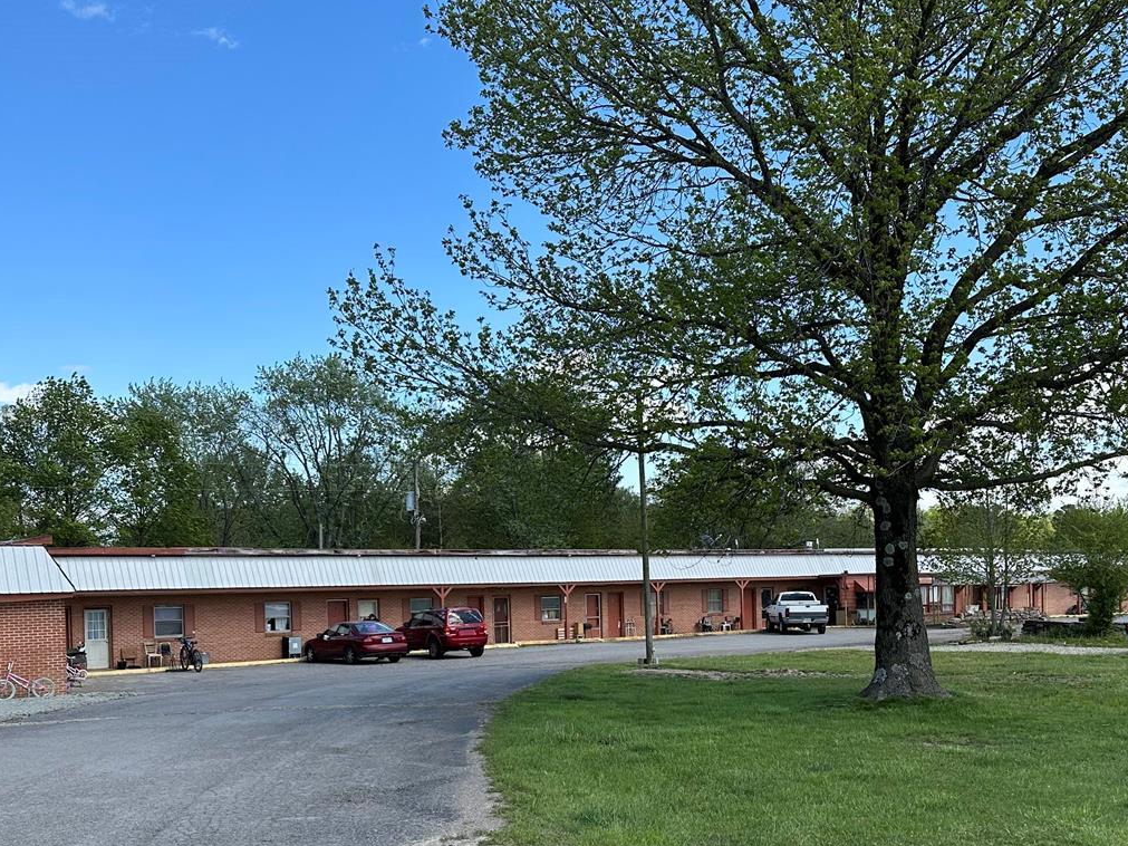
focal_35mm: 38
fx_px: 1238
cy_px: 607
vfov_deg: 37.0
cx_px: 637
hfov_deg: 48.9
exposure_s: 1/2299
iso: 80
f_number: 1.78
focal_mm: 6.86
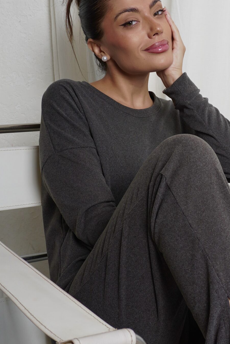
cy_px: 179
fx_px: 574
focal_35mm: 60
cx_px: 148
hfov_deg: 22.6
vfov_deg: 33.4
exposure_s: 1/160
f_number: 5.6
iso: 160
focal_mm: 21
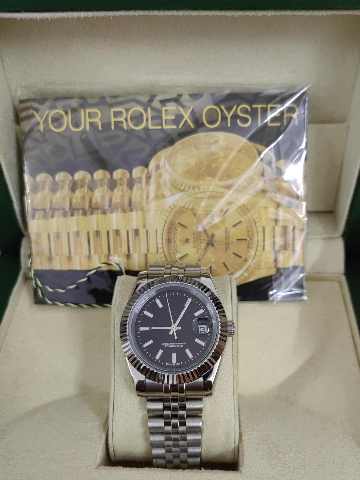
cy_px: 258
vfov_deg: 58.3
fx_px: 430
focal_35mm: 31
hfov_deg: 45.4
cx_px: 197
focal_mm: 5.54
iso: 320
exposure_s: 1/33.3
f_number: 1.8
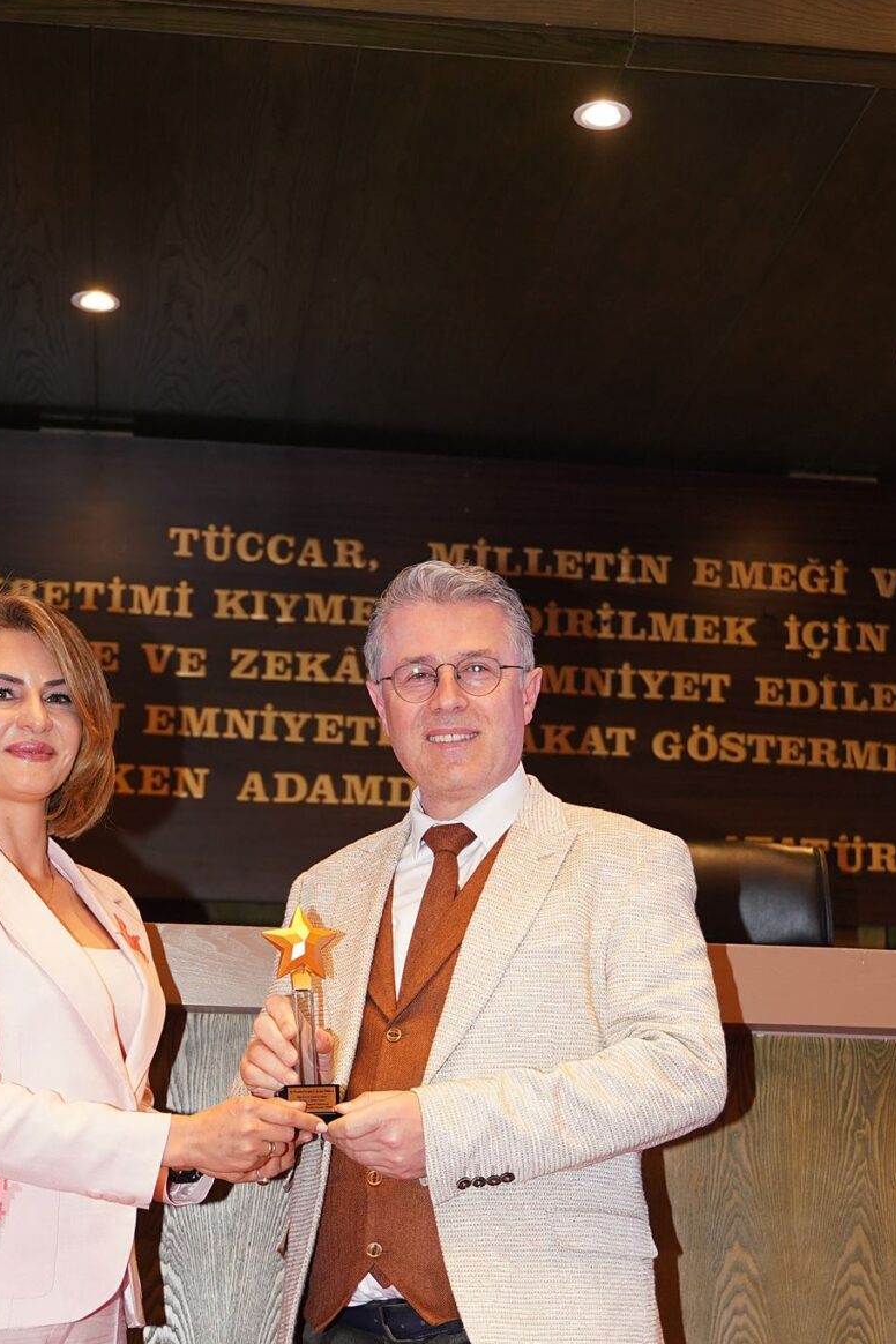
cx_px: 400
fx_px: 2464
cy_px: 883
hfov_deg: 20.6
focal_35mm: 66
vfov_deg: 30.3
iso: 500
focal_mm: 30
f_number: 2.8
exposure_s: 1/60
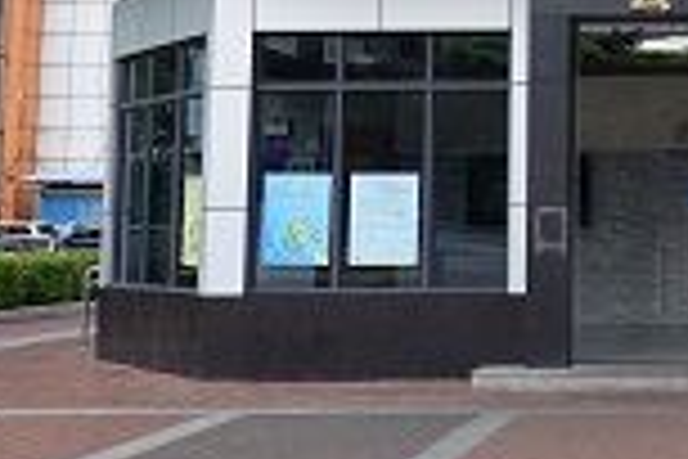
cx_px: 796
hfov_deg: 22.1
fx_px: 1643
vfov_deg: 15.6
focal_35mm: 86
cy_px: 14
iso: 100
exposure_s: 1/250
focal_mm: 12.25
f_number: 4
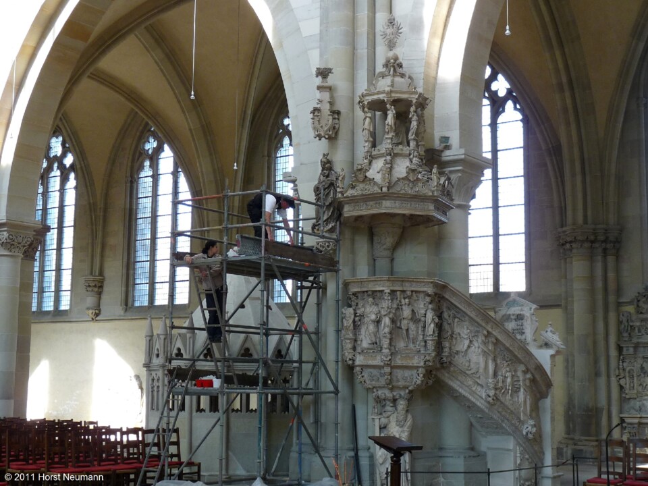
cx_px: 324
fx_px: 1086
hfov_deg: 33.2
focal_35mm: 58
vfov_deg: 25.2
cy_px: 243
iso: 100
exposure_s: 1/40
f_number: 3
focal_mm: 7.3
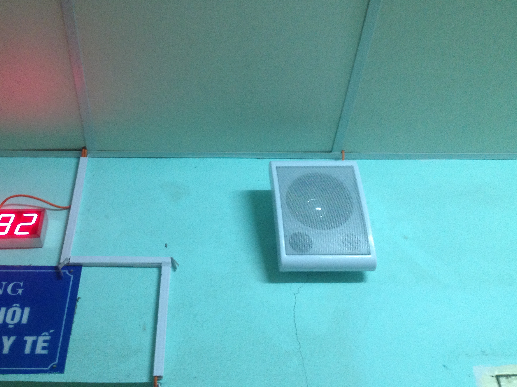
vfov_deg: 33.6
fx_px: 642
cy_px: 191
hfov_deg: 43.6
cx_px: 201
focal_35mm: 43
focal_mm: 4.28
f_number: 2.4
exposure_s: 1/20
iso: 160
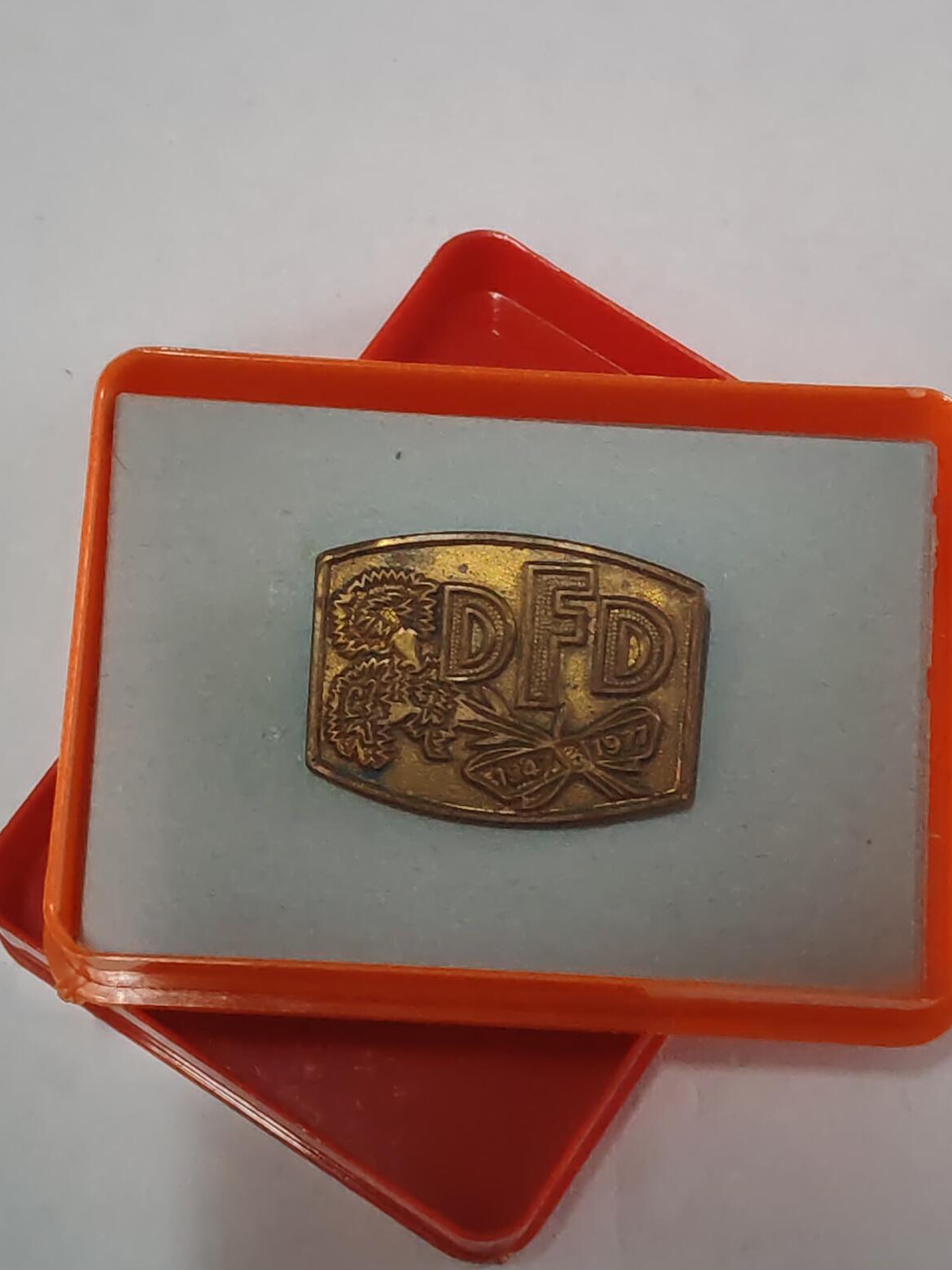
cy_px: 707
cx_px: 497
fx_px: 2860
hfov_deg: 18.9
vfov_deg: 25.0
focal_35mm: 78
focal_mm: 5.52
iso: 800
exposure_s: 1/50
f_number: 1.95
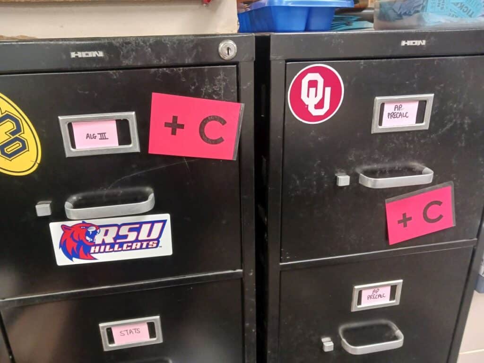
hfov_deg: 65.3
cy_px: 182
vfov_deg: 51.4
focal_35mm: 27
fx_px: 378
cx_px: 242
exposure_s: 1/20
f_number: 1.8
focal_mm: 4
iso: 500
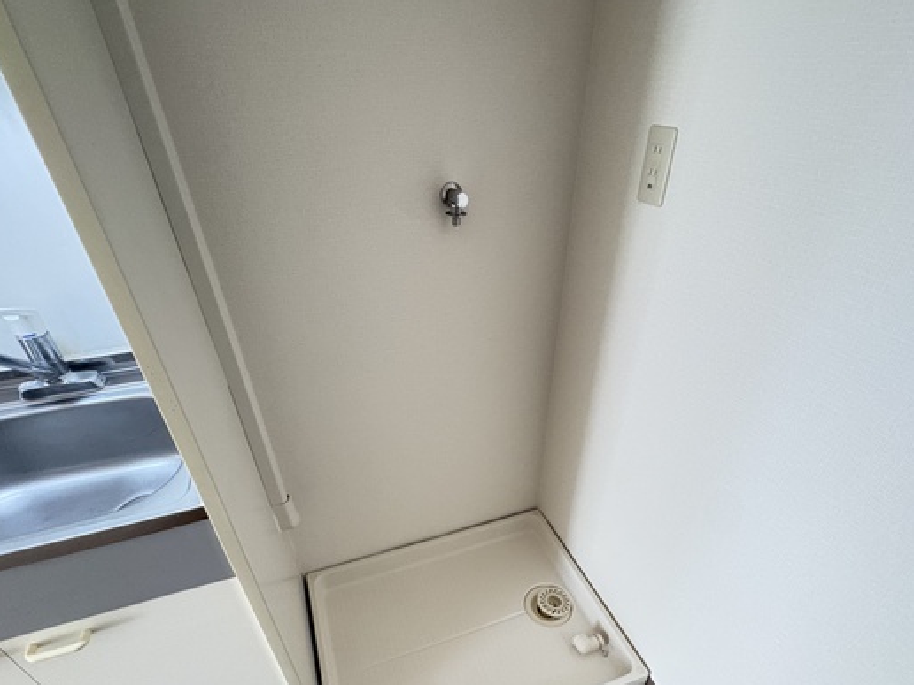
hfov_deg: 84.6
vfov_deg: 67.1
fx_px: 502
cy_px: 447
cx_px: 473
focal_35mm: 19
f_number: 2.2
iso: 640
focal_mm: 2.22
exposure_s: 1/60
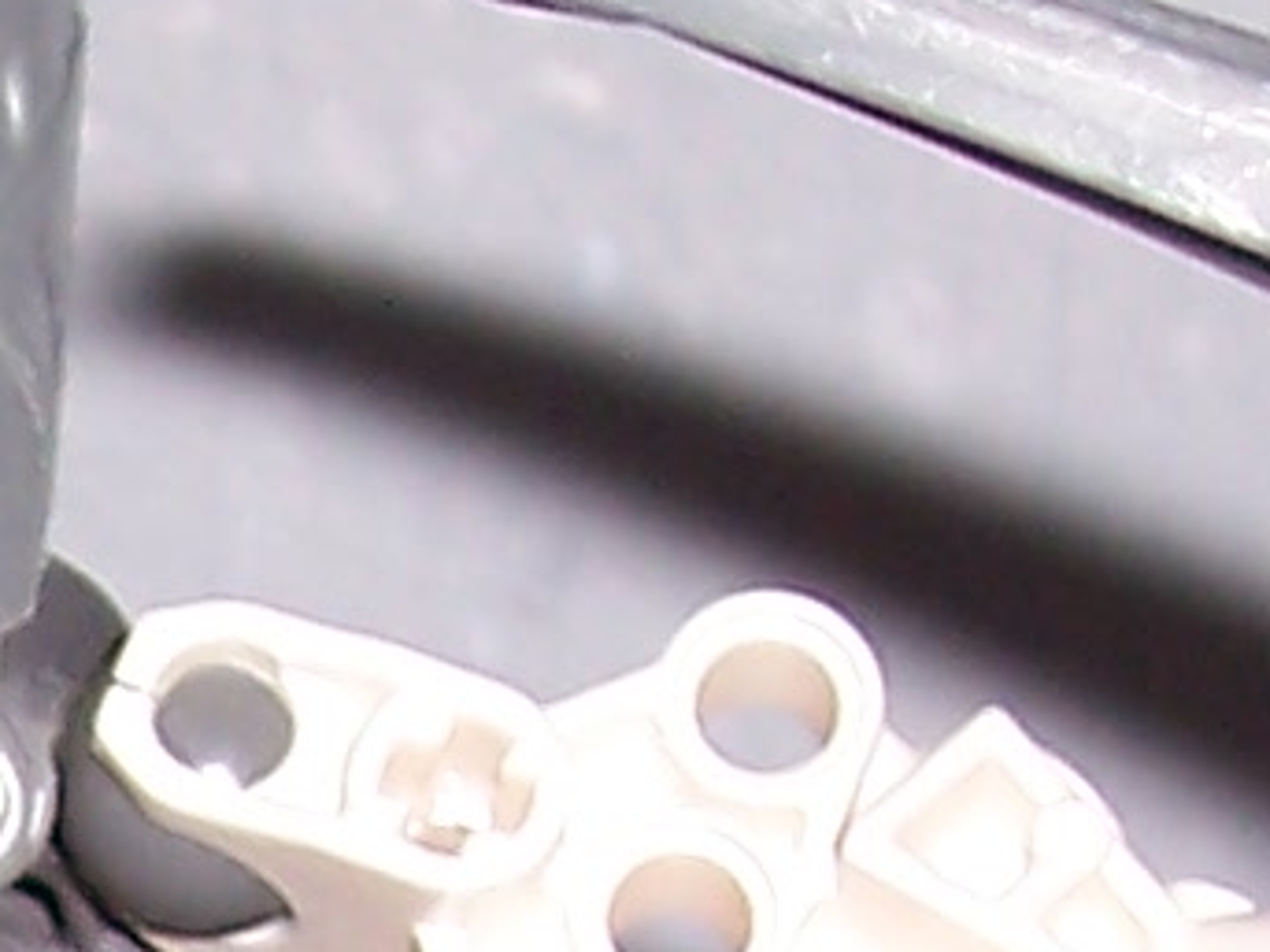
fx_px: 14523
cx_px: -955
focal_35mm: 396
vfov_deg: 3.7
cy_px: 2234
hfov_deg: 4.9
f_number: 3.4
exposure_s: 1/60
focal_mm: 8.6
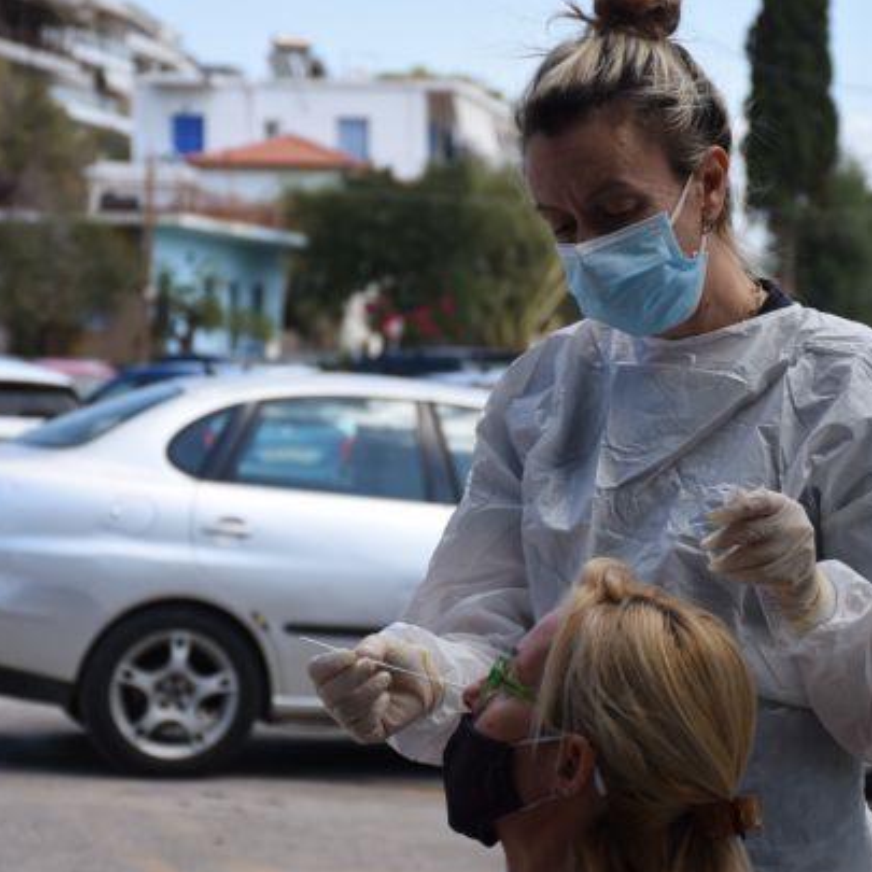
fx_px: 3562
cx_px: 506
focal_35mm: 125
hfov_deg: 13.9
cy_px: 455
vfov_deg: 14.0
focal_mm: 62
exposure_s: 1/500
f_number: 5.6
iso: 160
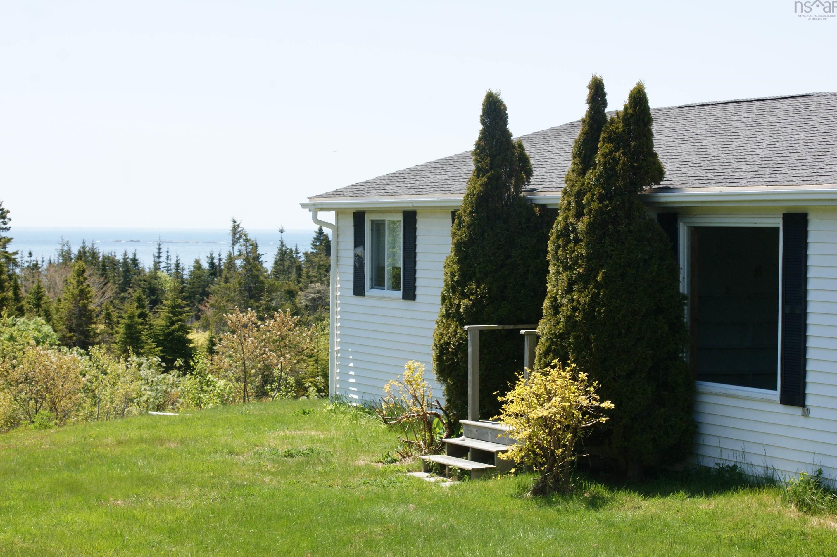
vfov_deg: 15.4
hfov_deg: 23.0
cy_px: 290
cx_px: 395
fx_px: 2057
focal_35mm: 89
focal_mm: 55
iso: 100
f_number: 11
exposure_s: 1/160
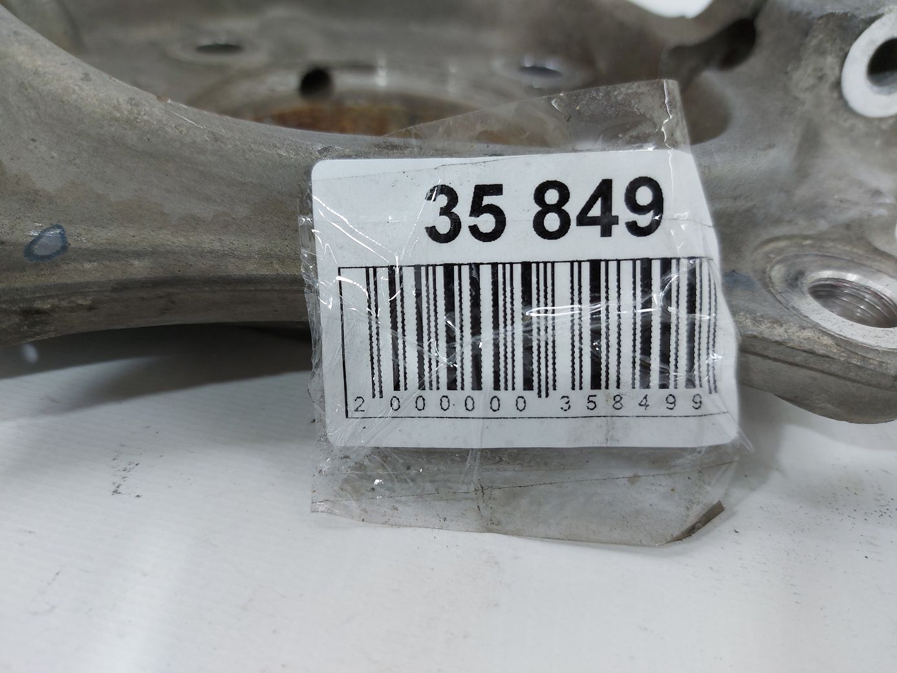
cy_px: 336
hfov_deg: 71.6
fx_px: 622
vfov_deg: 56.8
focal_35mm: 24
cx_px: 448
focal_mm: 5.23
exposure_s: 1/50
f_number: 1.8
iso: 50
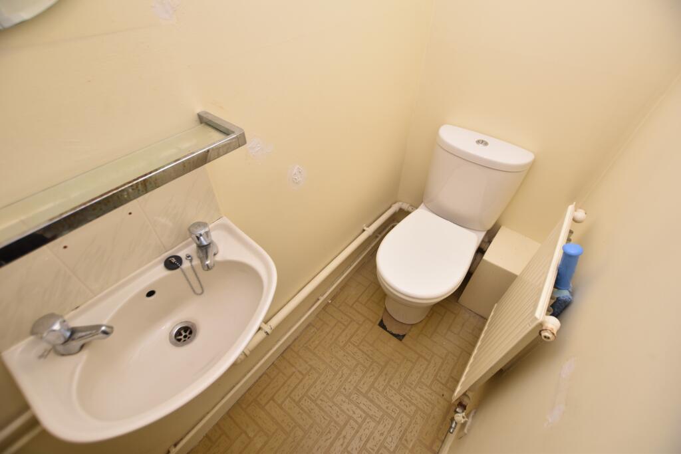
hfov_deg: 100.4
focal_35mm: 15
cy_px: 227
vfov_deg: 77.3
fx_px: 284
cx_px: 340
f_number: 3.5
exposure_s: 1/15
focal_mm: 10
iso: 125
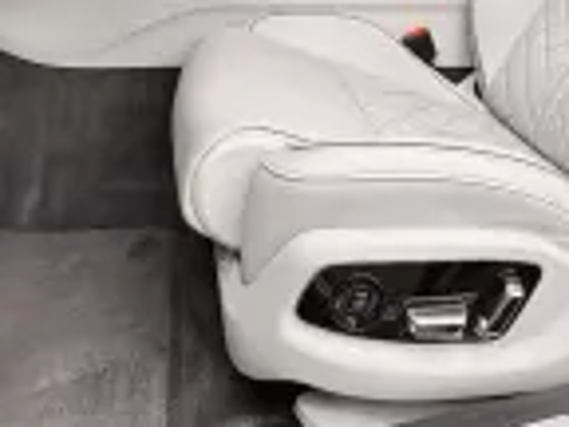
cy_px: -63
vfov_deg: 34.1
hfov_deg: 51.2
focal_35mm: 35
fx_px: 575
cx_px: 399
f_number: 2.2
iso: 40
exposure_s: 1/224
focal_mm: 2.22
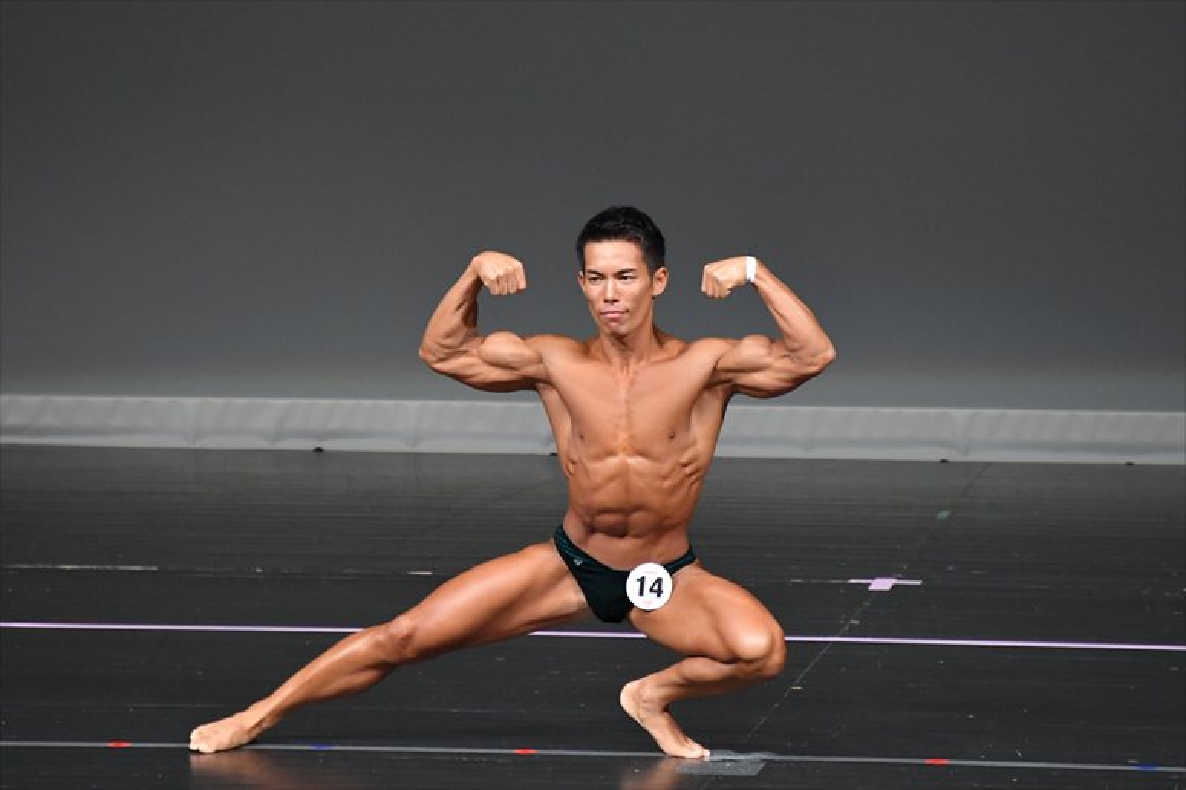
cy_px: 395
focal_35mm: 450
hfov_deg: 4.6
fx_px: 14818
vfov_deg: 3.1
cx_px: 593
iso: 4000
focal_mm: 300
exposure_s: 1/400
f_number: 5.6
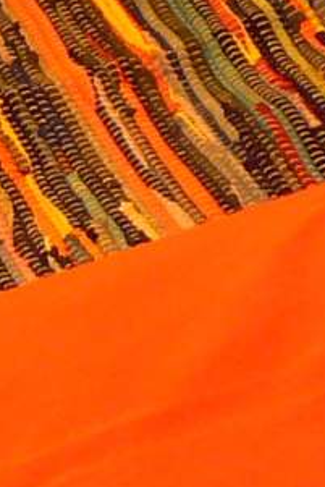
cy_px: 32
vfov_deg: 8.6
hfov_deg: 5.2
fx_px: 3232
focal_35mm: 239
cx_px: 1203
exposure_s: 1/30
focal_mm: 6
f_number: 2.8
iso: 125
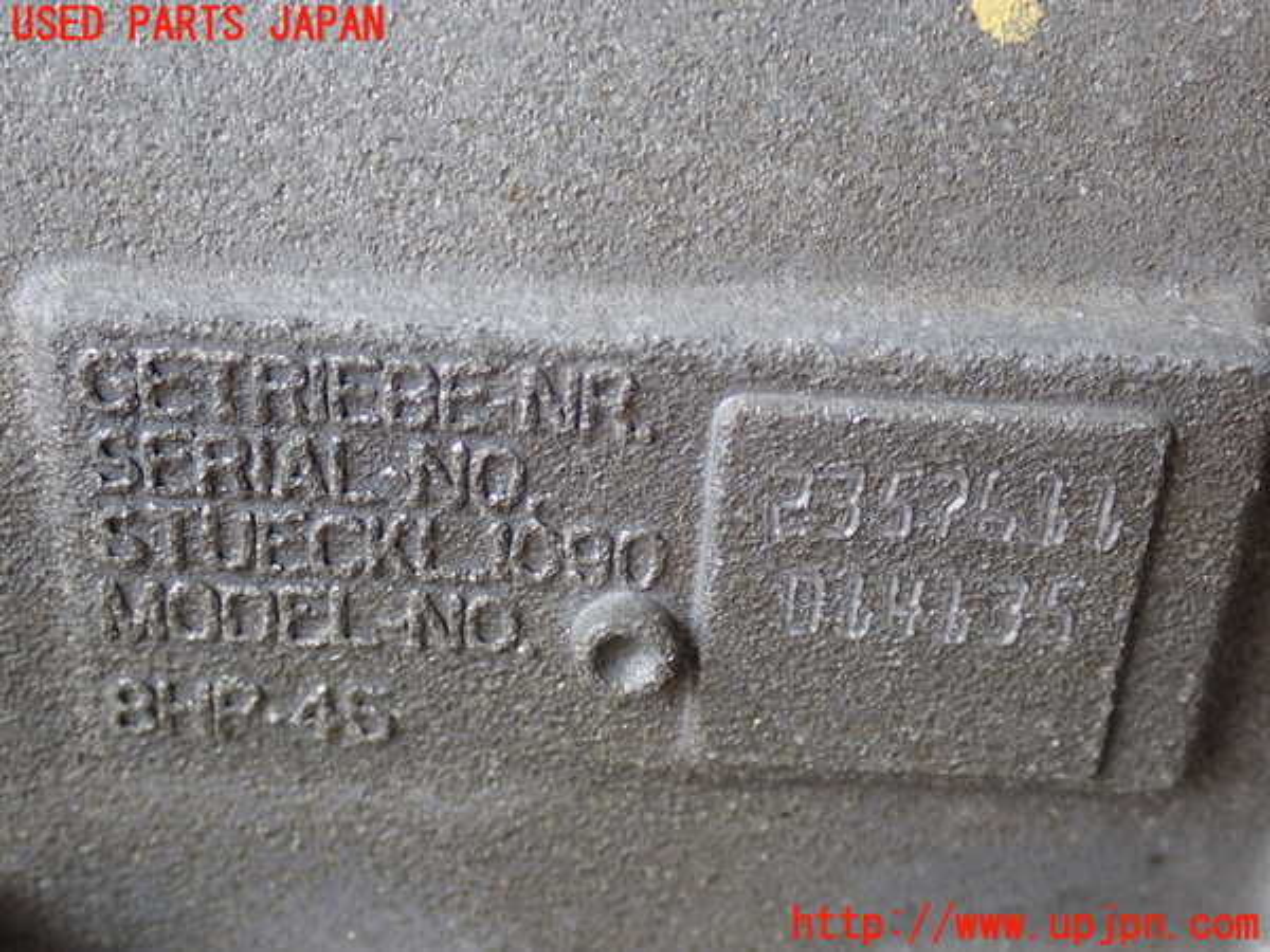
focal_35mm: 58
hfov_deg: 33.2
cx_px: 635
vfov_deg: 25.2
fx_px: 2128
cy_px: 476
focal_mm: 10.35
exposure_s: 1/100
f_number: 3.5
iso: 200
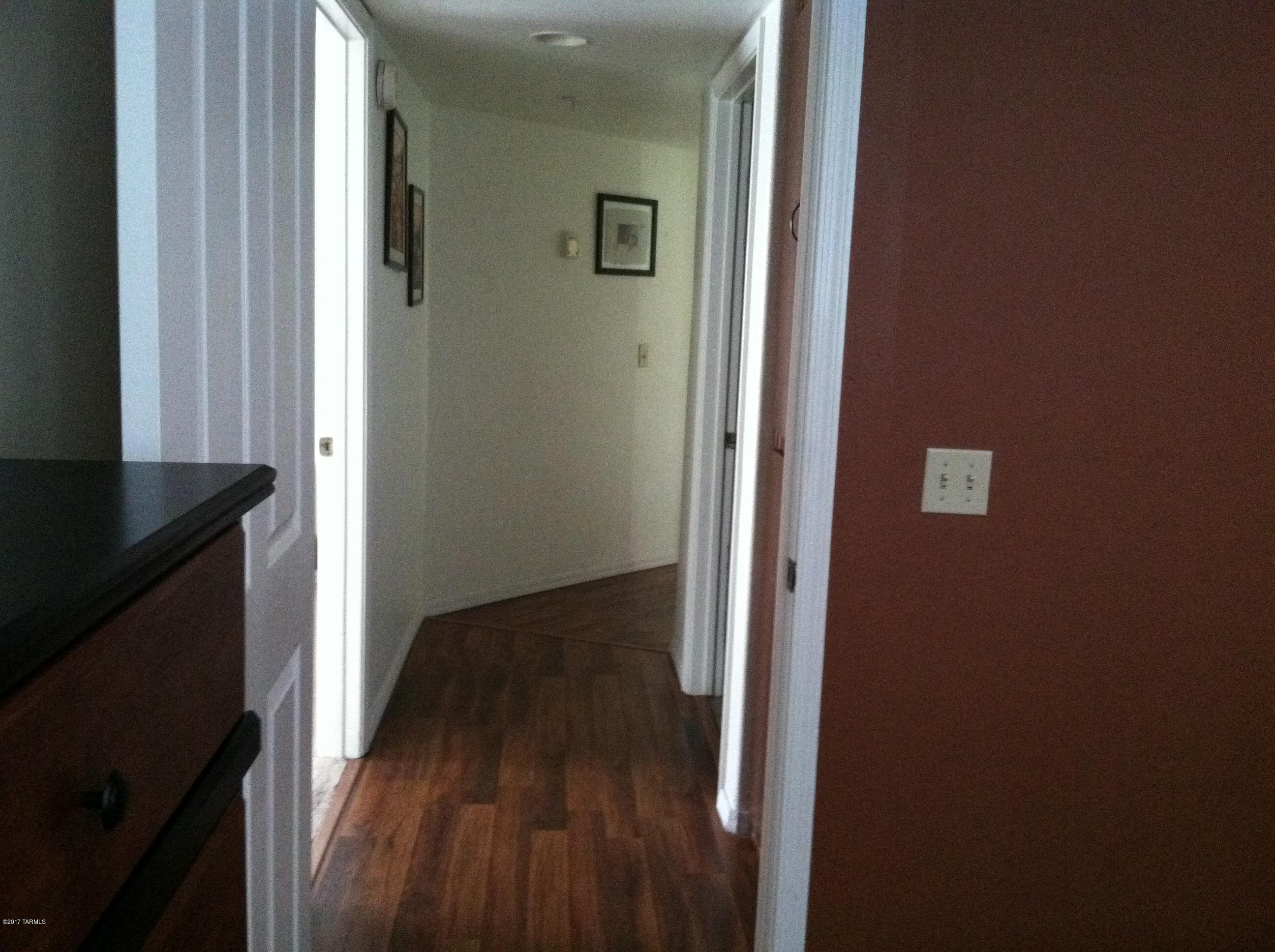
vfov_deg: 40.6
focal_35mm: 35
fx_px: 1287
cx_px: 638
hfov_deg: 52.7
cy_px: 476
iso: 640
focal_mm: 3.85
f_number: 2.8
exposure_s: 1/17
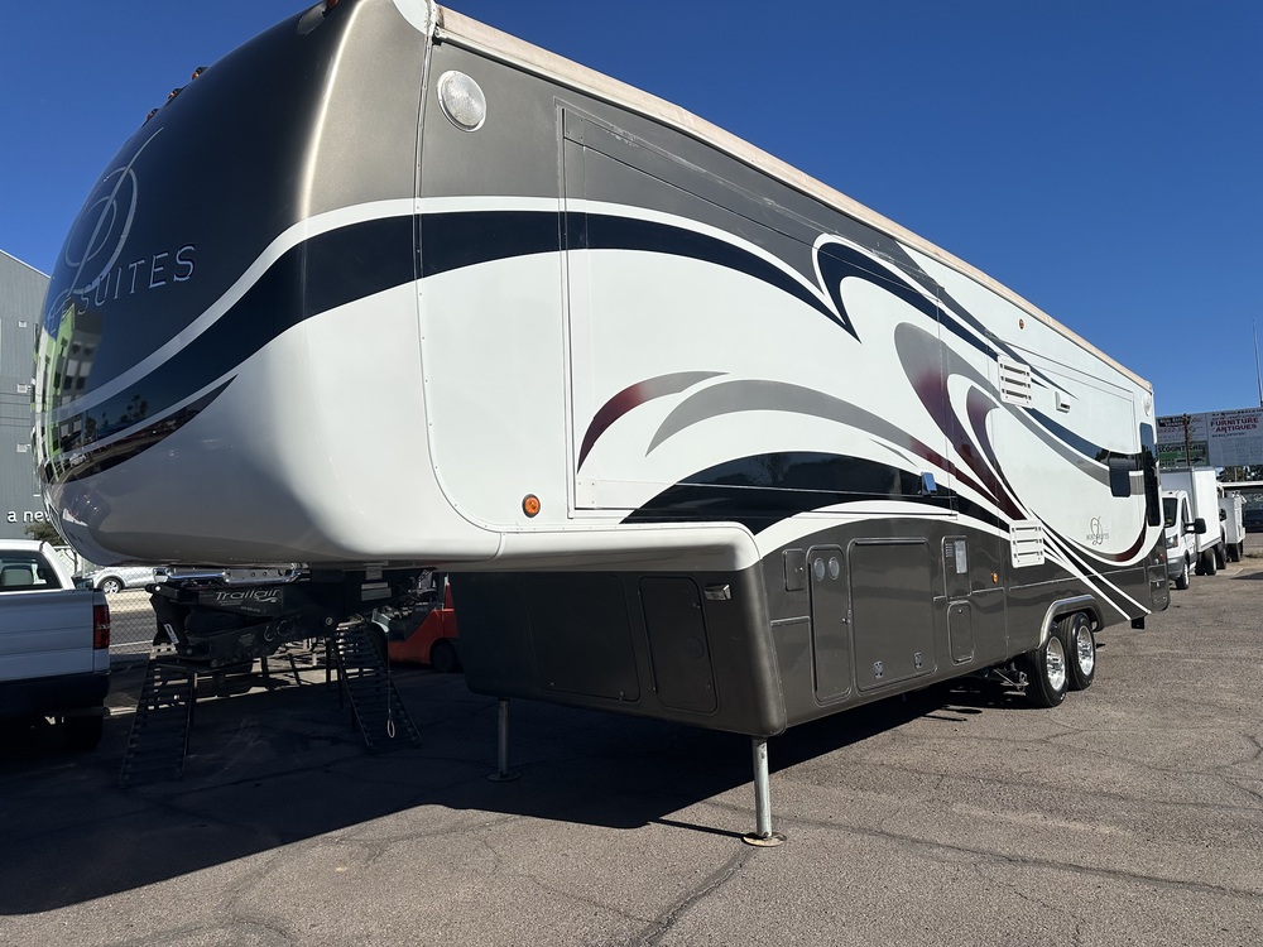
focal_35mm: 24
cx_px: 632
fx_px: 876
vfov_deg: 56.8
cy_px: 474
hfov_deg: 71.6
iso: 80
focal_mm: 6.86
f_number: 1.78
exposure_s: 1/10753
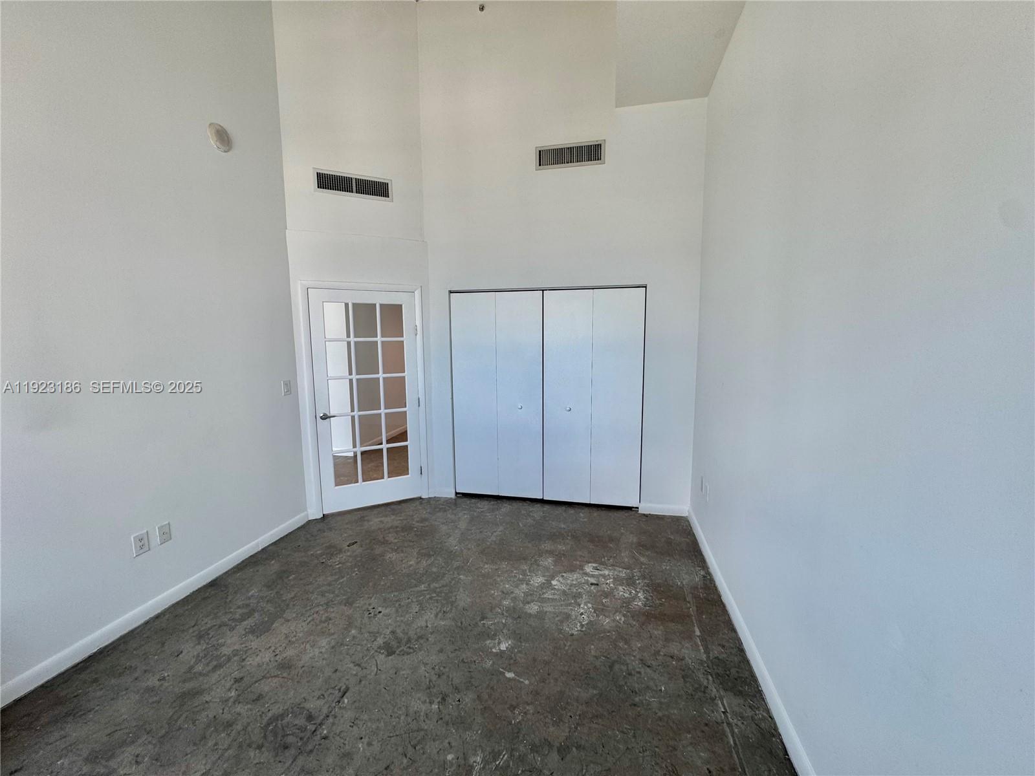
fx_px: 419
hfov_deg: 102.1
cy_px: 388
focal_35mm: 14
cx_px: 518
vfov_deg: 85.7
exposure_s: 1/120
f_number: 2.2
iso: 50
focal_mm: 2.22
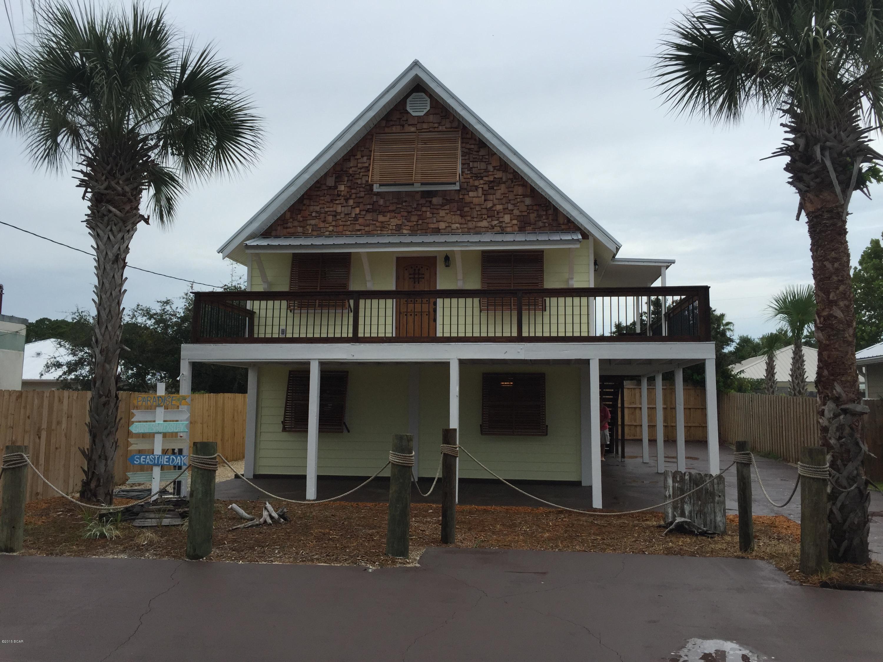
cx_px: 442
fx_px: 740
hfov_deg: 61.7
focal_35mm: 29
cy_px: 331
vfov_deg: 48.2
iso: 32
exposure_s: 1/2475
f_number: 2.2
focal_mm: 4.15
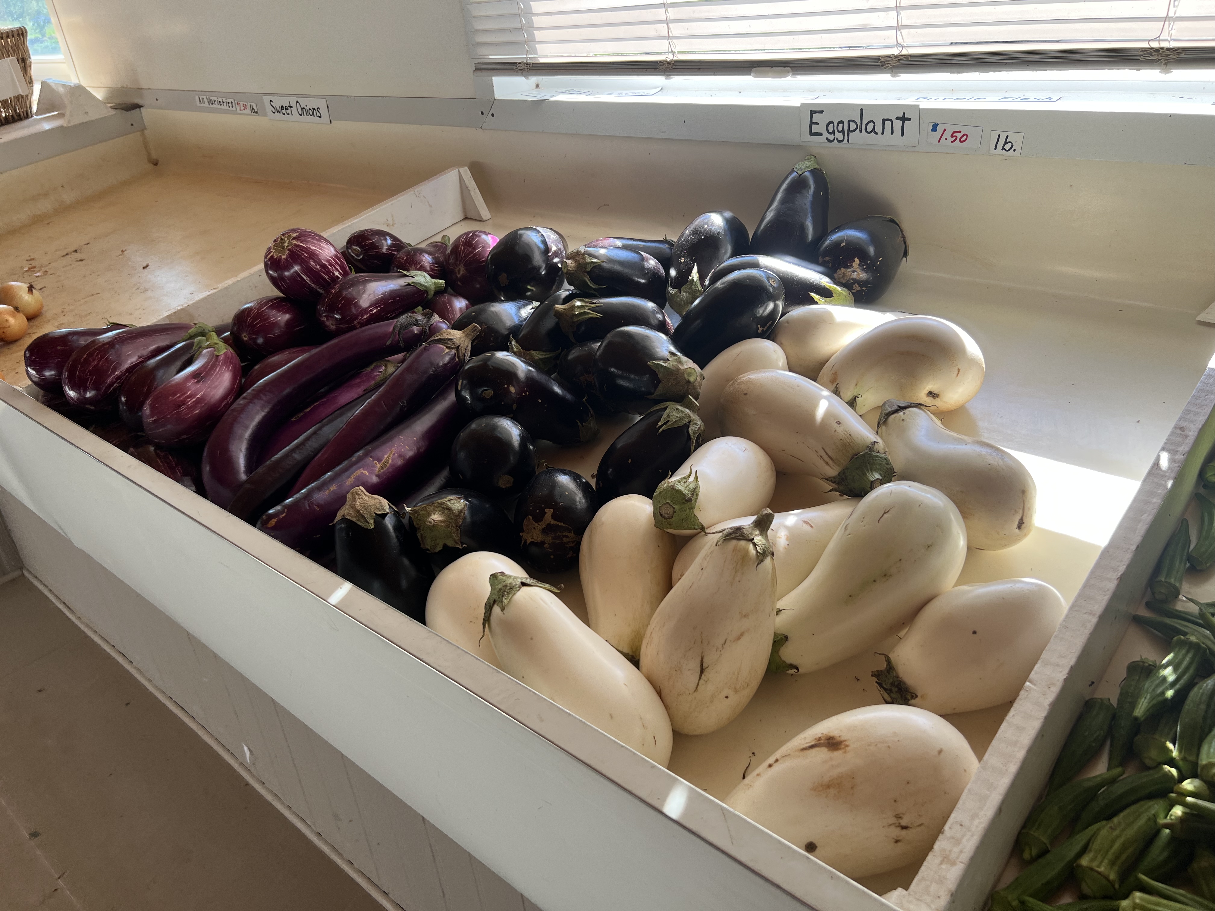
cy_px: 456
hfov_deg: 67.3
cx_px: 608
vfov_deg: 53.1
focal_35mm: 26
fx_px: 913
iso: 40
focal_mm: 5.7
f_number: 1.5
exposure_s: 1/261
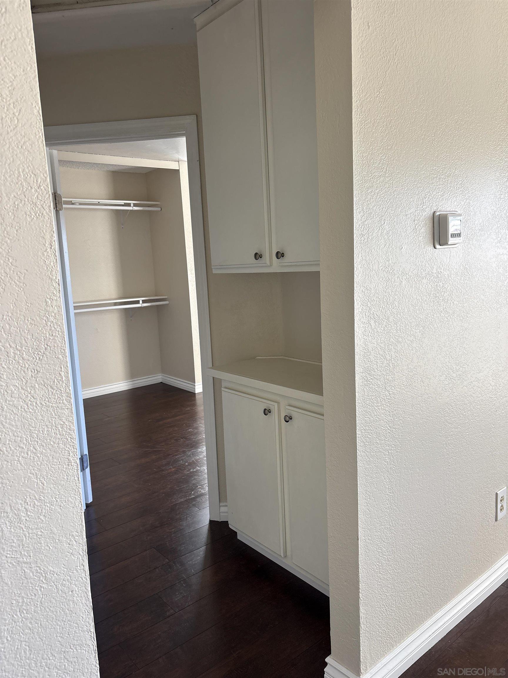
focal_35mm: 26
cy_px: 339
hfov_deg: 53.1
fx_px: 509
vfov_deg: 67.3
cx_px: 254
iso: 100
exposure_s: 1/121
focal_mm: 5.96
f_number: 1.6
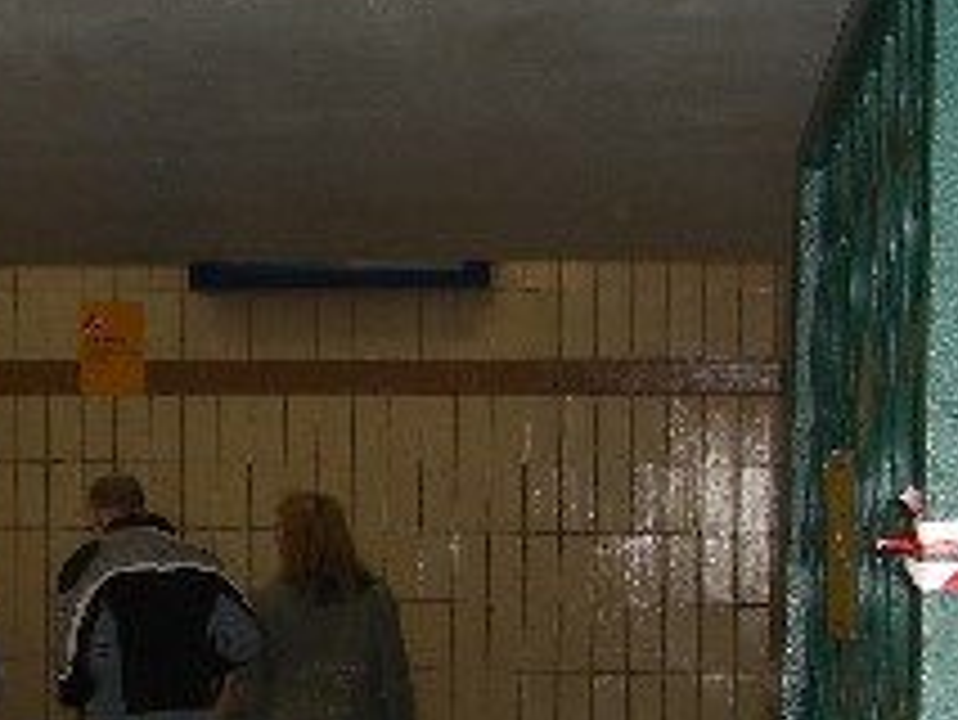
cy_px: 709
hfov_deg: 18.4
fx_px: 2880
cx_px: 20
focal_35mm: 104
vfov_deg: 14.0
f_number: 2.8
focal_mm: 7.9
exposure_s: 1/60
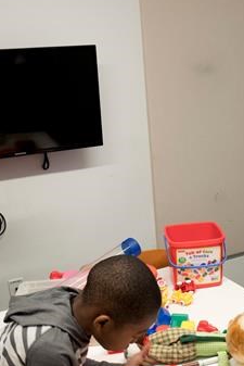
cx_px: 188
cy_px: 212
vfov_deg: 36.8
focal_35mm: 54
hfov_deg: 24.8
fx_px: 548
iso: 400
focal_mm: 28
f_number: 4.5
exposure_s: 1/30
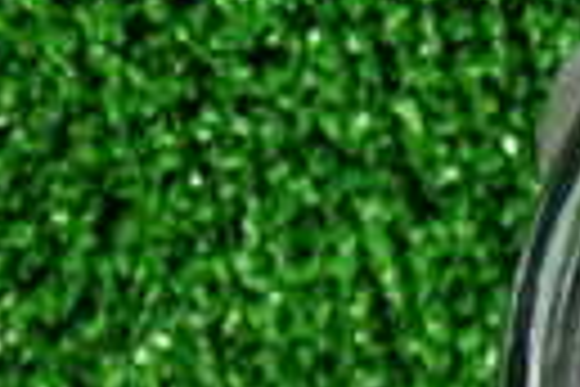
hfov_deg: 12.4
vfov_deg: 9.2
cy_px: 621
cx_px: 1164
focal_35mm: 145
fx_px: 2336
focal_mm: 5.4
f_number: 2.3
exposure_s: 1/30
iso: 800
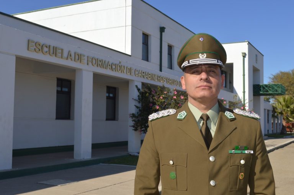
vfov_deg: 30.8
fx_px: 355
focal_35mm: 44
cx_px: 147
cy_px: 98
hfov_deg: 45.0
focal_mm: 29
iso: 100
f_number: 9
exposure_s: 1/200
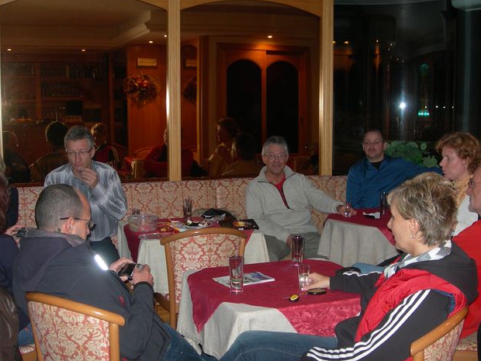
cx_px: 258
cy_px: 200
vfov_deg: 29.7
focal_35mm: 49
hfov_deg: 38.9
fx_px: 681
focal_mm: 7.8
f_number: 2.8
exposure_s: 1/60.1
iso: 95
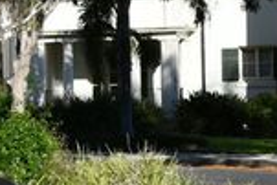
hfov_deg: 8.9
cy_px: 172
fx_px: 1694
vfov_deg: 6.2
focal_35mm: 220
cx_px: -235
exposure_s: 1/250
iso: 100
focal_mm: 26
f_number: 8
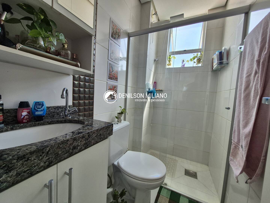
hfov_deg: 106.2
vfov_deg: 89.9
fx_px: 101
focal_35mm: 13
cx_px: 135
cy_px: 102
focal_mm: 1.74
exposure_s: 1/120
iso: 50
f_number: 2.2
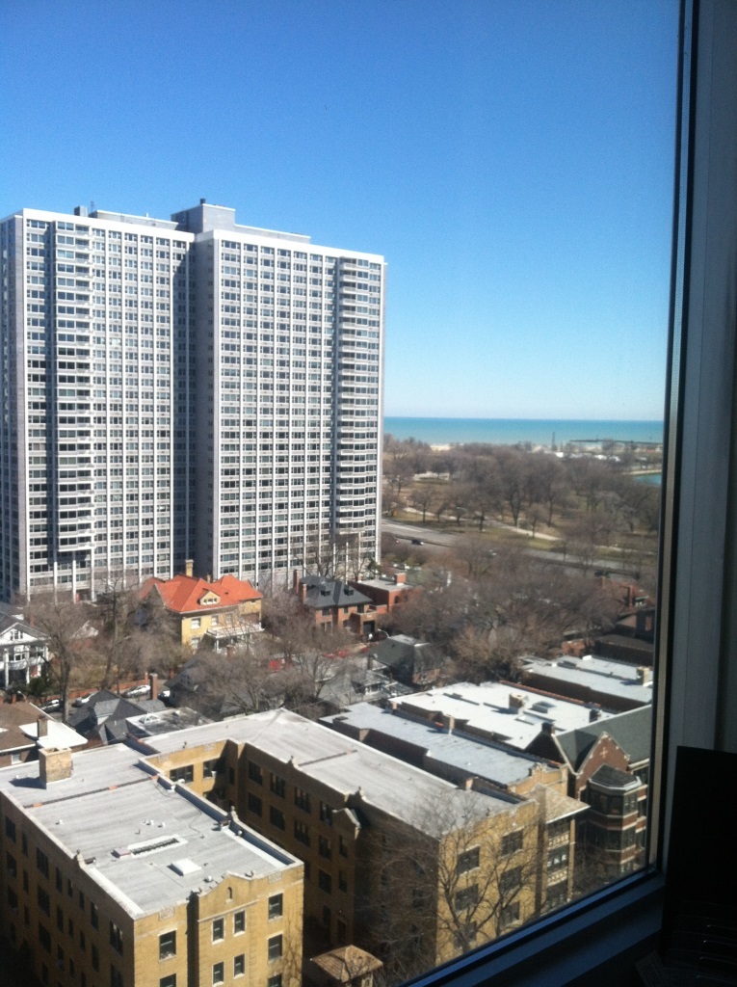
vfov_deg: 52.7
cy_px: 494
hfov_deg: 40.6
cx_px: 368
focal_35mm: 35
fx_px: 996
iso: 80
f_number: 2.8
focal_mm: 3.85
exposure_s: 1/857
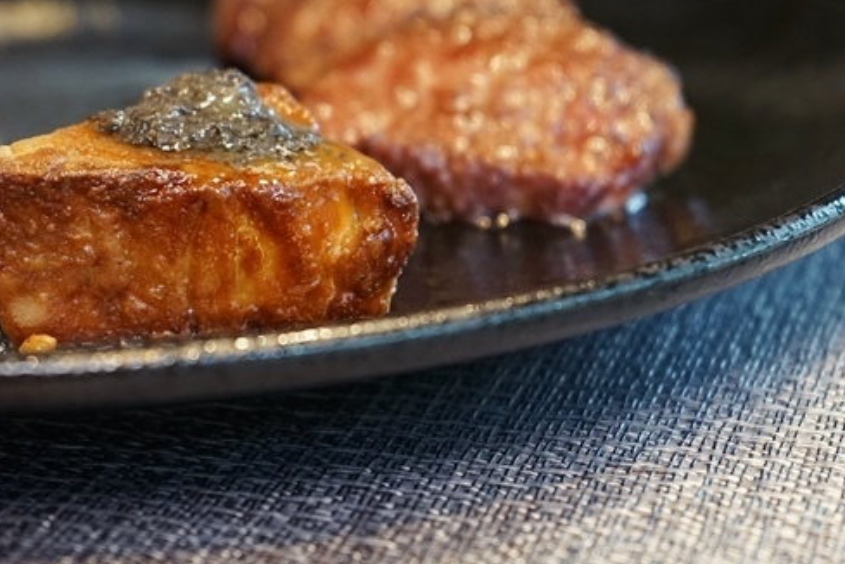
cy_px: 179
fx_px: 2535
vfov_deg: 12.7
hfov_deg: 18.8
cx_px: 256
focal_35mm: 108
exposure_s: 1/80
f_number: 5.6
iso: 2000
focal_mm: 66
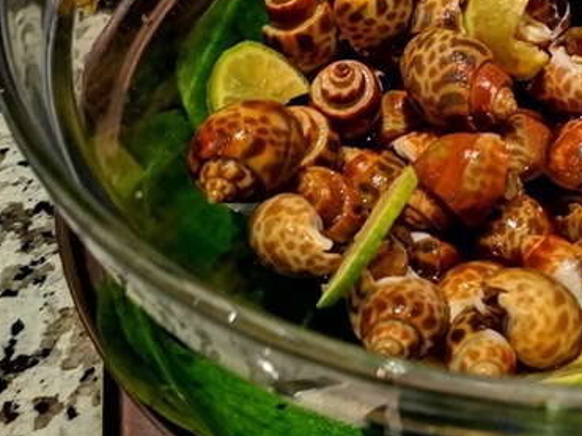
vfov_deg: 23.3
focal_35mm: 62
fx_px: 1042
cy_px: 100
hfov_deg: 29.5
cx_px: 557
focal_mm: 3.95
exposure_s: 4
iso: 400
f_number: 1.8
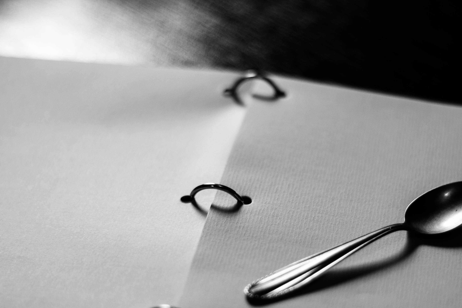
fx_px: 1412
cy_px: 213
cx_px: 250
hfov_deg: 18.6
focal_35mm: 110
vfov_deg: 12.4
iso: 100
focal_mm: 50
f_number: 1.8
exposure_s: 1/60
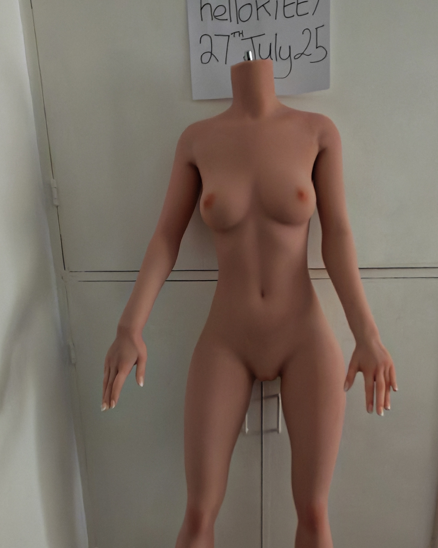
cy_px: 386
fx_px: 421
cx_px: 255
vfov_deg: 63.5
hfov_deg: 54.7
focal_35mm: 26
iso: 1600
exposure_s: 1/17
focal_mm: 1.82
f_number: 2
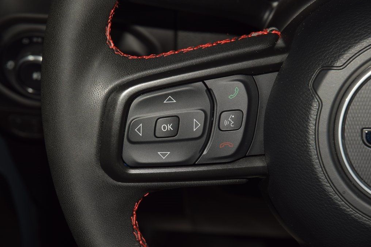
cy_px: 123
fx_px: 1092
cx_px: 187
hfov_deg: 19.3
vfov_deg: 12.9
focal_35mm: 106
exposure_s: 1/125
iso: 100
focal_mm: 70
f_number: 8
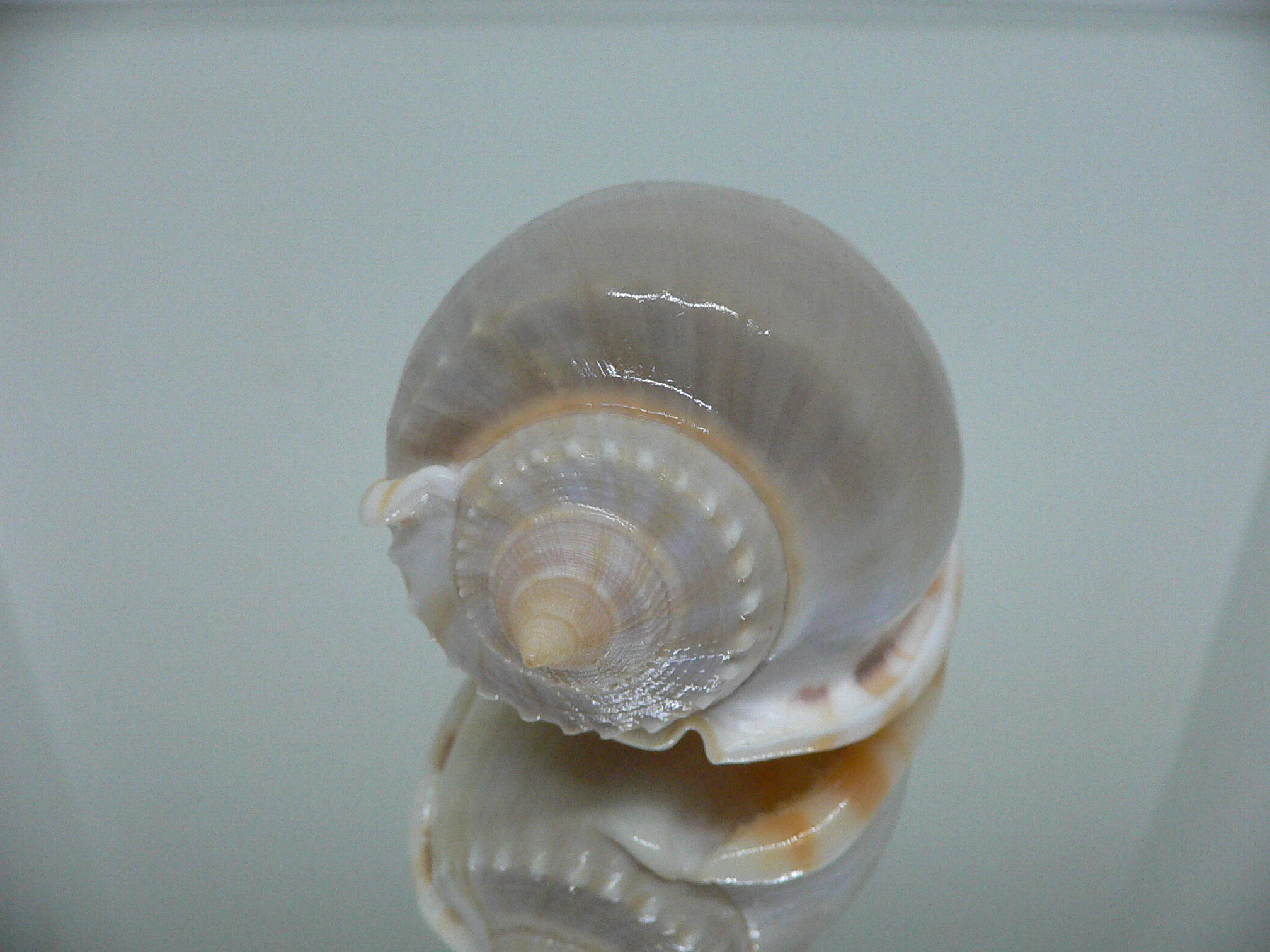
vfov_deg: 40.7
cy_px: 476
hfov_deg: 52.6
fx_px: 1284
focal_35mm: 35
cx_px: 635
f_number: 2.8
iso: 200
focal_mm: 4.6
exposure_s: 1/60
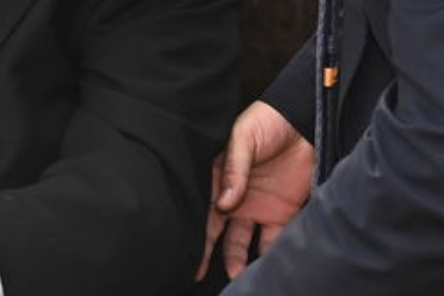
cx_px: -276
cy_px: -128
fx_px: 2873
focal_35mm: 233
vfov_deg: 5.8
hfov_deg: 8.6
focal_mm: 40
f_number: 13
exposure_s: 1/200
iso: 500
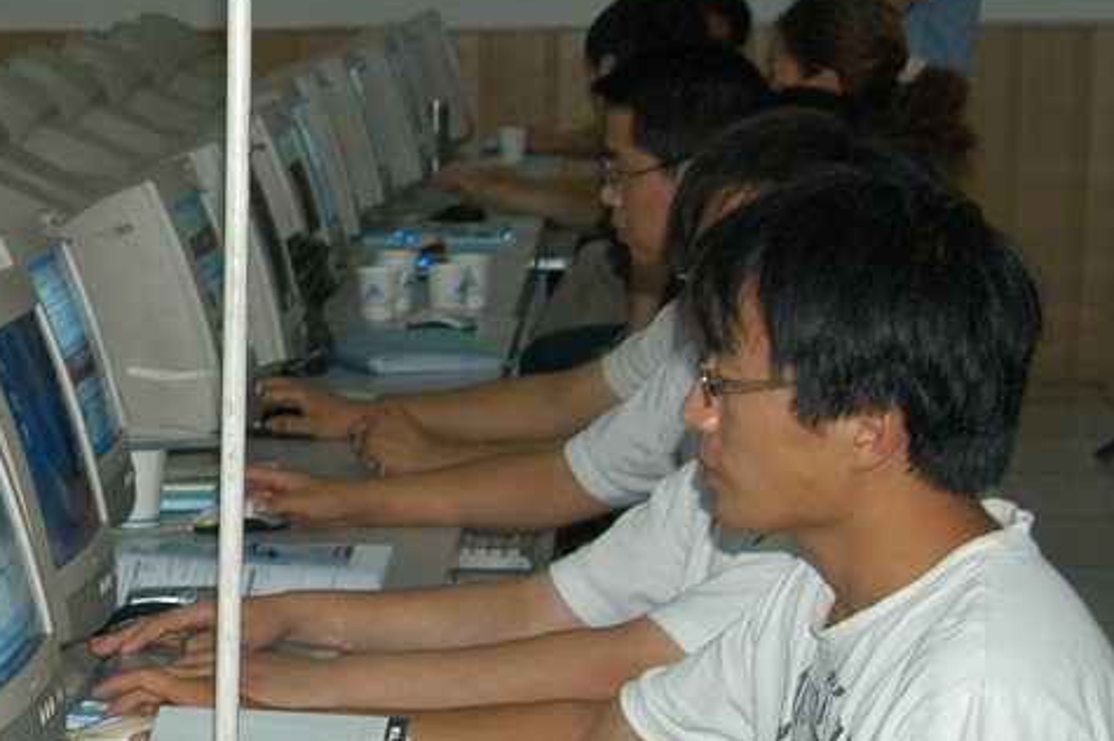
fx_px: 3525
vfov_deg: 12.0
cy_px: 424
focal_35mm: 114
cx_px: -328
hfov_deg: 16.9
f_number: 4.5
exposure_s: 1/60
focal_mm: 24
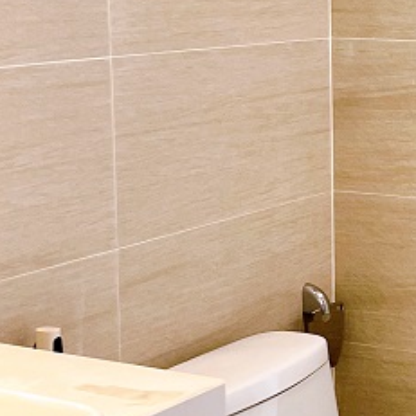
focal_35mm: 102
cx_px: 538
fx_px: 1387
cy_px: 97
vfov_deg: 17.0
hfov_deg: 16.2
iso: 125
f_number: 1.5
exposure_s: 1/100
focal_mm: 5.7
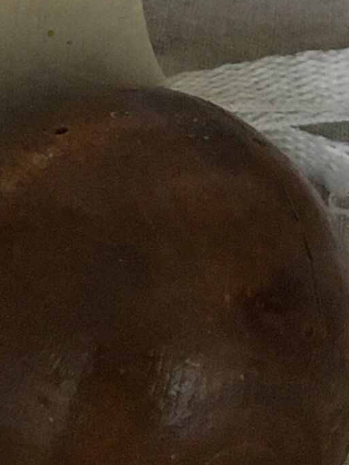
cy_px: -486
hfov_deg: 8.7
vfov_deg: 10.5
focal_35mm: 171
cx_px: 109
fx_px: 2299
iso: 200
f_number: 2.2
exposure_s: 1/20
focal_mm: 4.15
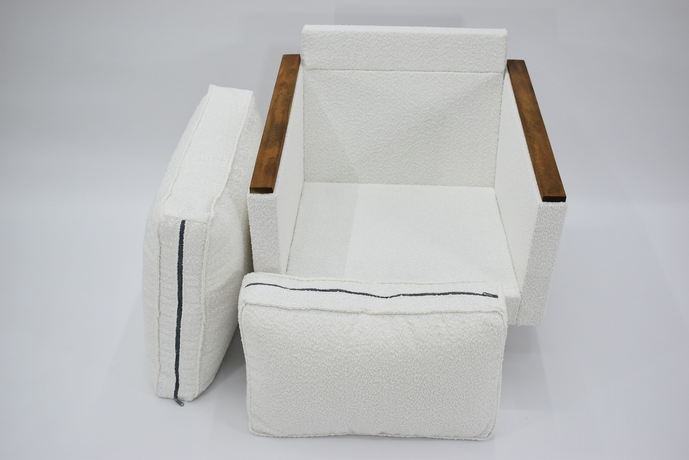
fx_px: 776
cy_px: 230
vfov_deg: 33.1
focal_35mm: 40
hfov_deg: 47.9
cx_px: 344
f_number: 5
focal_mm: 27
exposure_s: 1/125
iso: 800
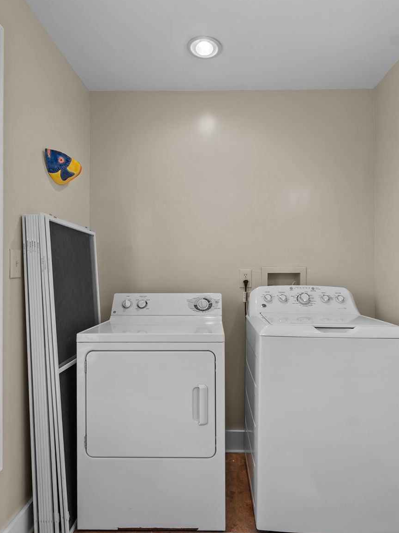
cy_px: 267
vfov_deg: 79.0
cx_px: 202
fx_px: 323
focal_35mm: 21
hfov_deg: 63.4
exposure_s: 1/3
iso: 100
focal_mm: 14
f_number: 8
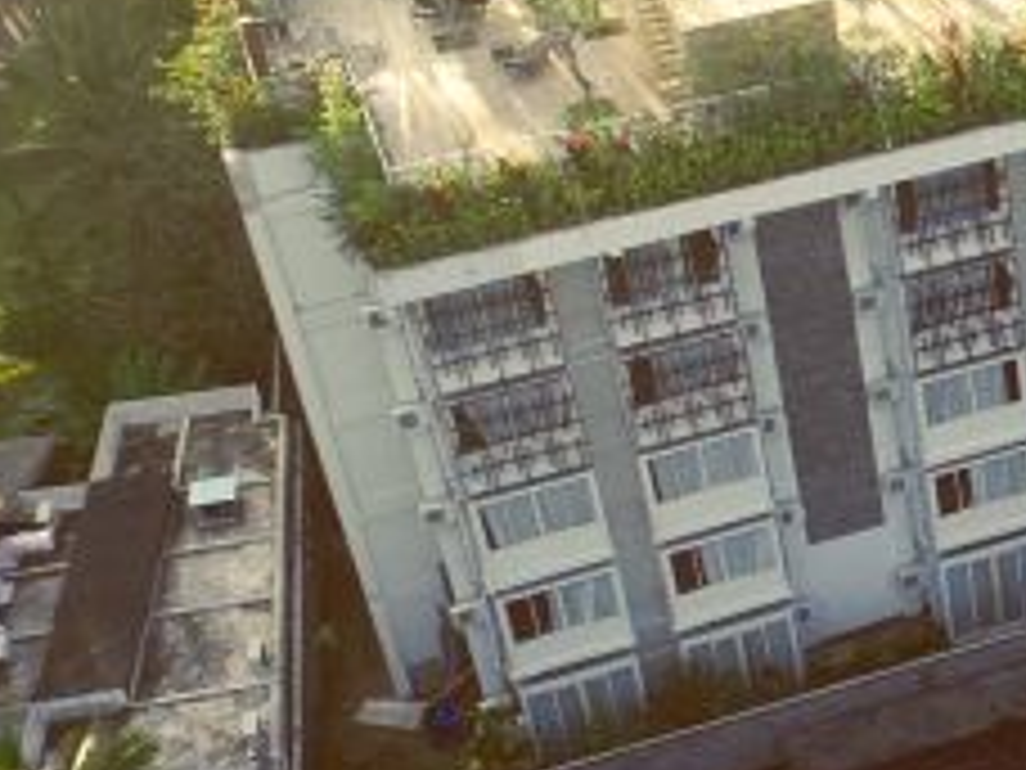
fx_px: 2075
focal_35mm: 70
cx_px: 1420
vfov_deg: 20.7
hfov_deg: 23.6
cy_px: 128
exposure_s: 1/126
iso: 100
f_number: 2.8
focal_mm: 3.61
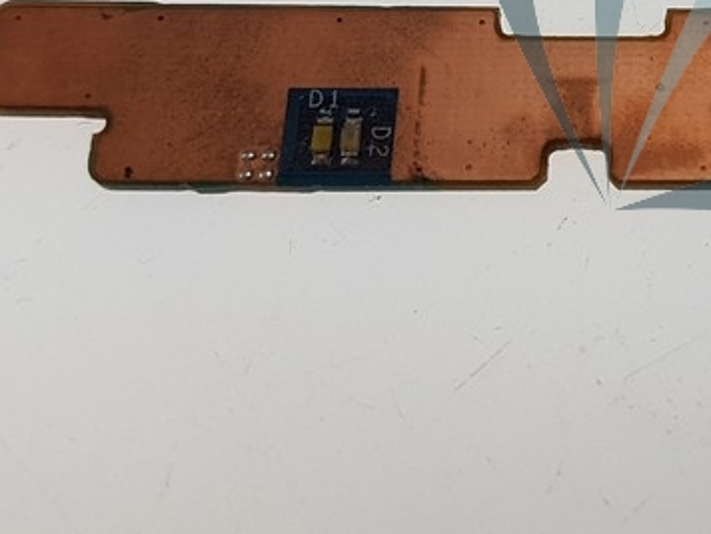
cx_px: 824
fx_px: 1602
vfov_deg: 18.2
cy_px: -58
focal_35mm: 78
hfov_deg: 23.2
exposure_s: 1/380
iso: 40
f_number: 1.7
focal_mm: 4.2
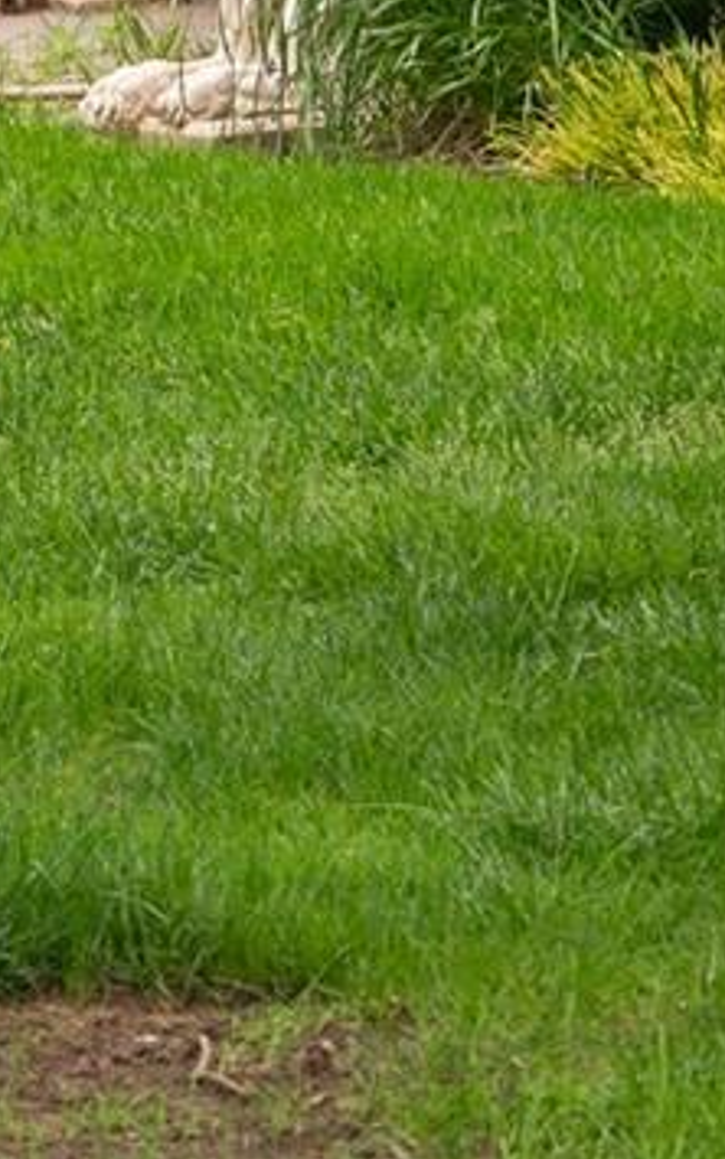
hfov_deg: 3.8
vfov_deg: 5.9
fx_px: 10966
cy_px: -1041
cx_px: -304
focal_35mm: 347
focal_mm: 59
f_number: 4
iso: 100
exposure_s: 1/250
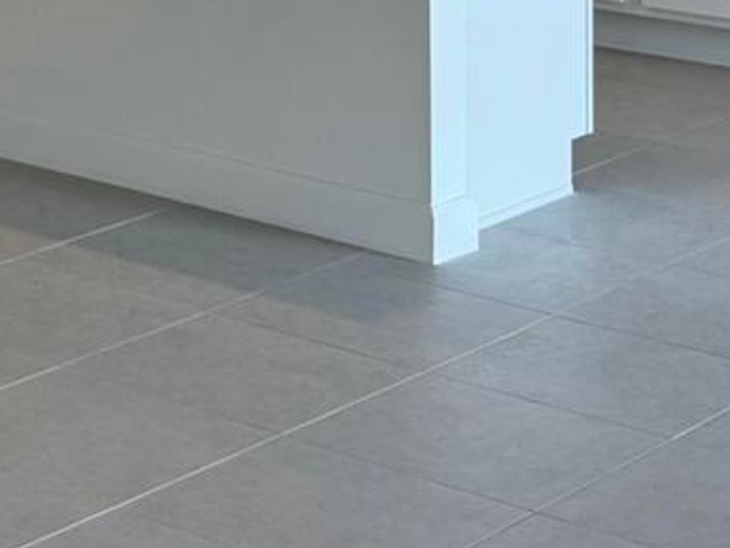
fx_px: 2721
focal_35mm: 129
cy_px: -456
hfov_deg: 14.2
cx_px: -410
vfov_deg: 10.7
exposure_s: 1/120
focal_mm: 6.76
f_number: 1.78
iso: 64
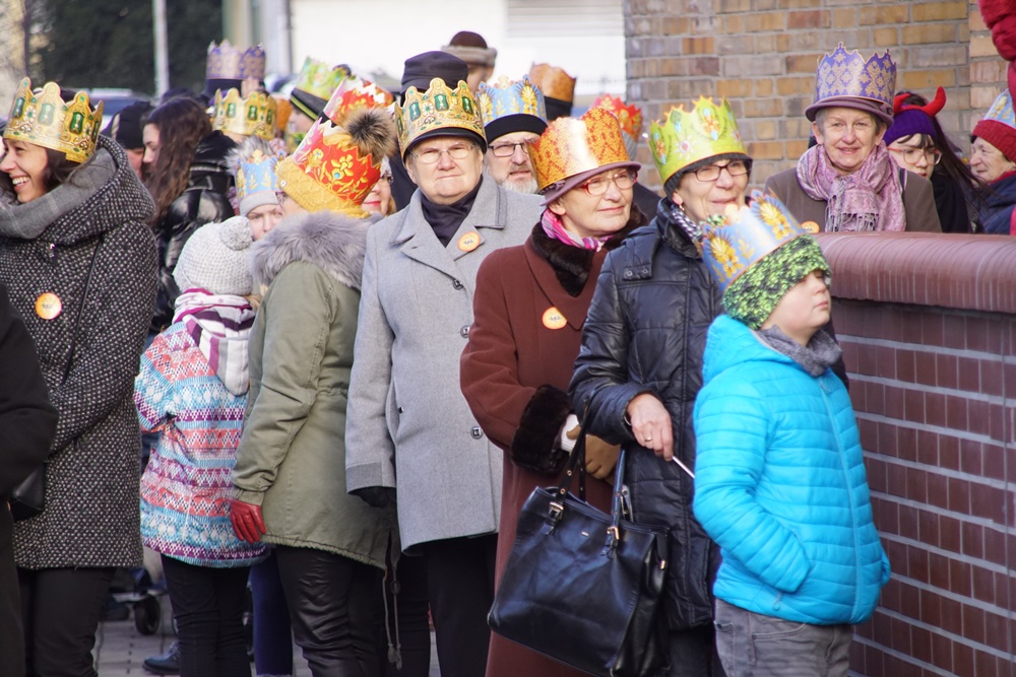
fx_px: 8467
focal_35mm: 300
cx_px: 508
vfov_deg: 4.6
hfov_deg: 6.9
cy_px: 338
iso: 800
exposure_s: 1/320
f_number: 6.3
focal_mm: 200
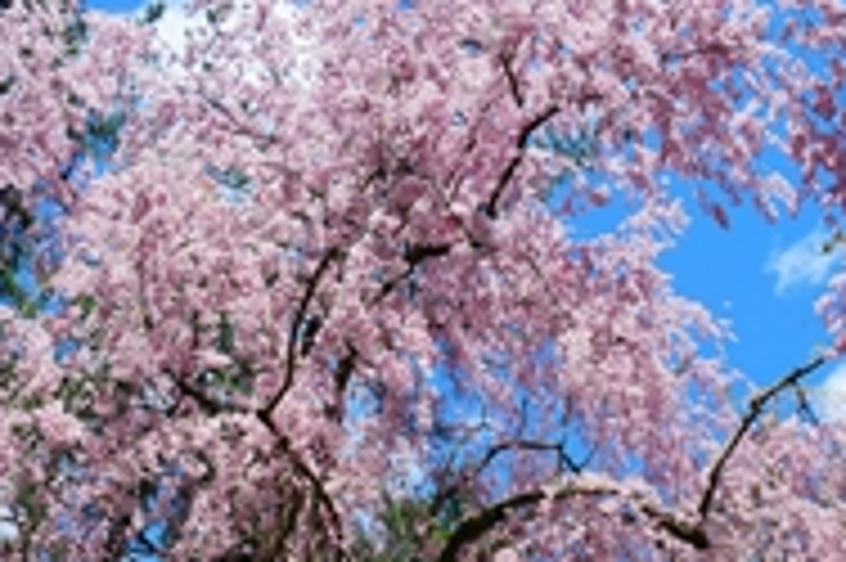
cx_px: 464
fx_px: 751
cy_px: 481
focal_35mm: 32
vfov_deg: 38.8
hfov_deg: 58.7
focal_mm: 10
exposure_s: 1/160
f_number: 9
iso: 100
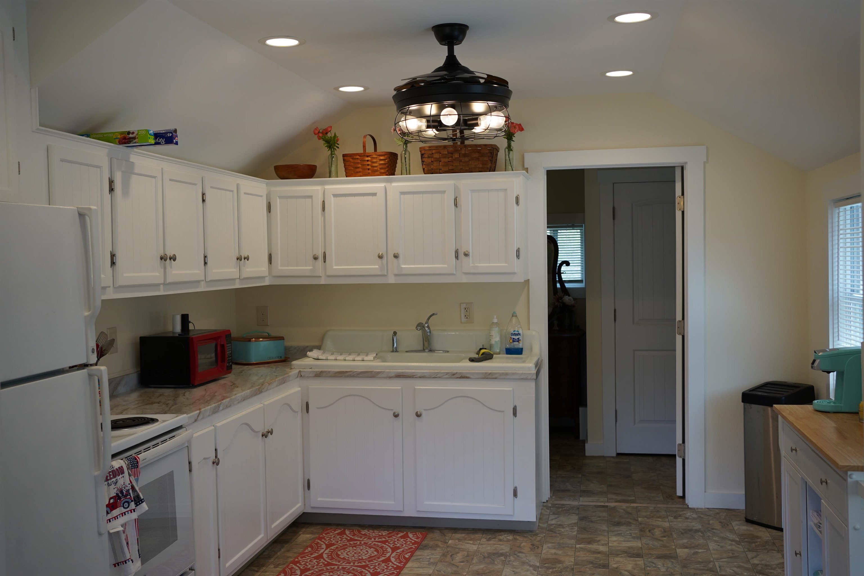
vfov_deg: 37.9
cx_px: 432
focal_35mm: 35
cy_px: 288
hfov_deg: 54.4
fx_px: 840
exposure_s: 1/160
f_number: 4
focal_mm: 35
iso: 320
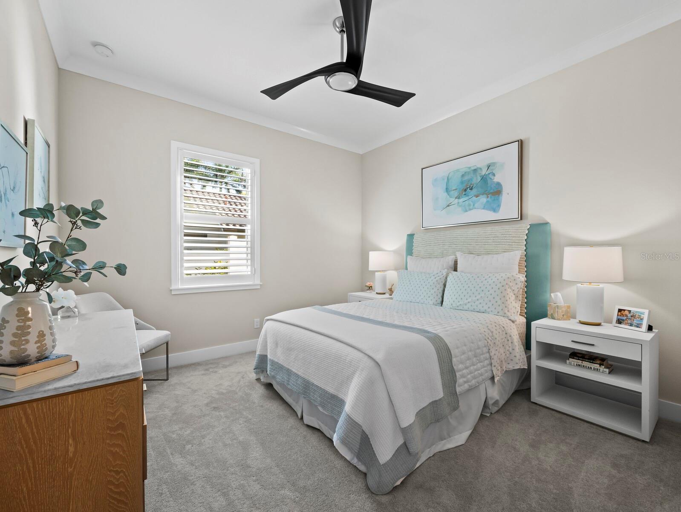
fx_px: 276
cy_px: 256
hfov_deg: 102.0
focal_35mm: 14
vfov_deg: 85.7
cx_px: 340
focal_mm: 7
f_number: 11
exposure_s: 1/2
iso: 320
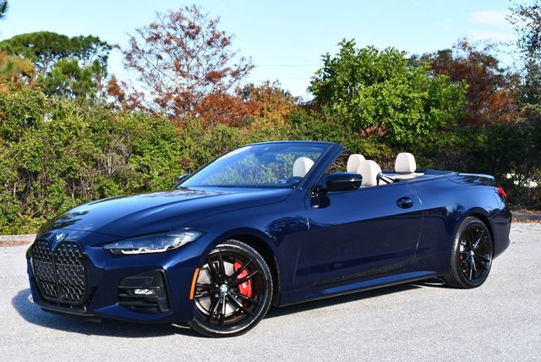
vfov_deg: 23.4
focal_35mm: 58
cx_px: 270
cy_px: 181
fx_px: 872
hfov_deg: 34.5
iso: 200
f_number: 7.1
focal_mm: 29
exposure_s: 1/250
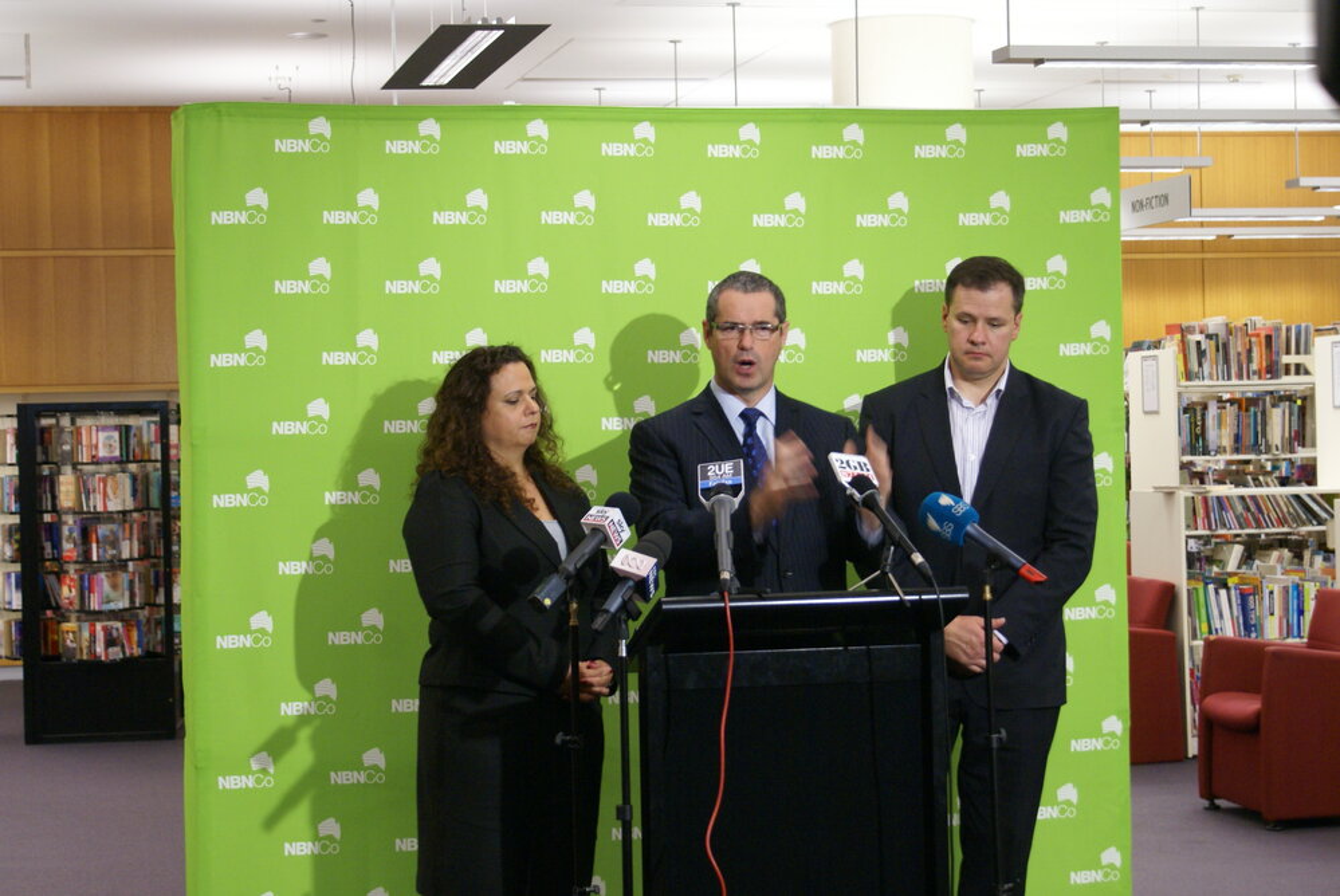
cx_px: 670
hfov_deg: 27.0
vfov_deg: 18.2
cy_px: 448
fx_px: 2794
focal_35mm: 75
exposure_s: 1/25
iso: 400
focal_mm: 50
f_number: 5.6
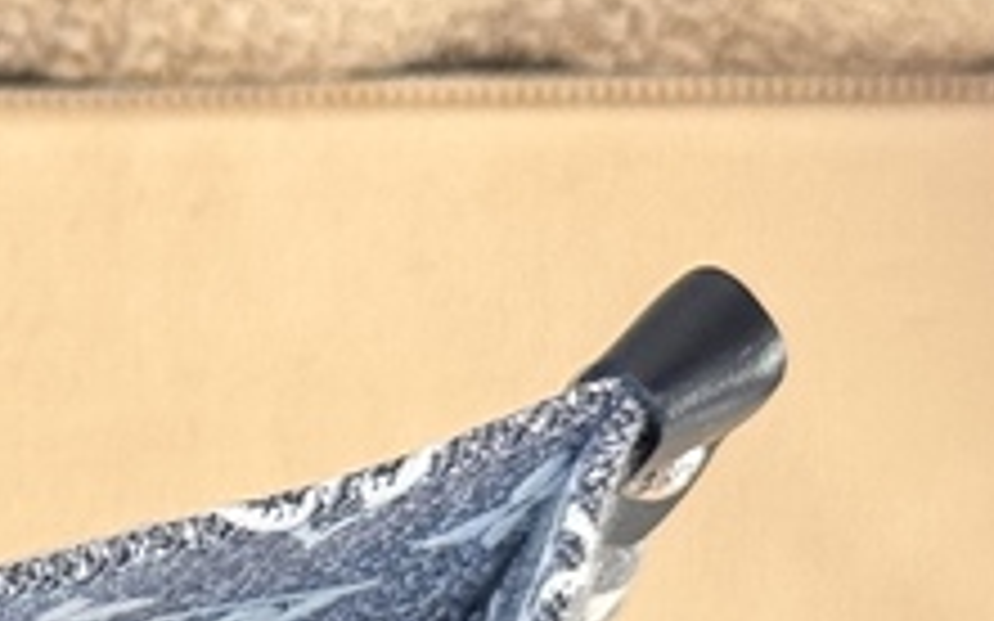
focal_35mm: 232
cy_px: 1026
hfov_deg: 8.5
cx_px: -1169
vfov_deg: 5.6
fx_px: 6283
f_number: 1.78
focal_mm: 6.76
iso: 200
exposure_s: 1/53
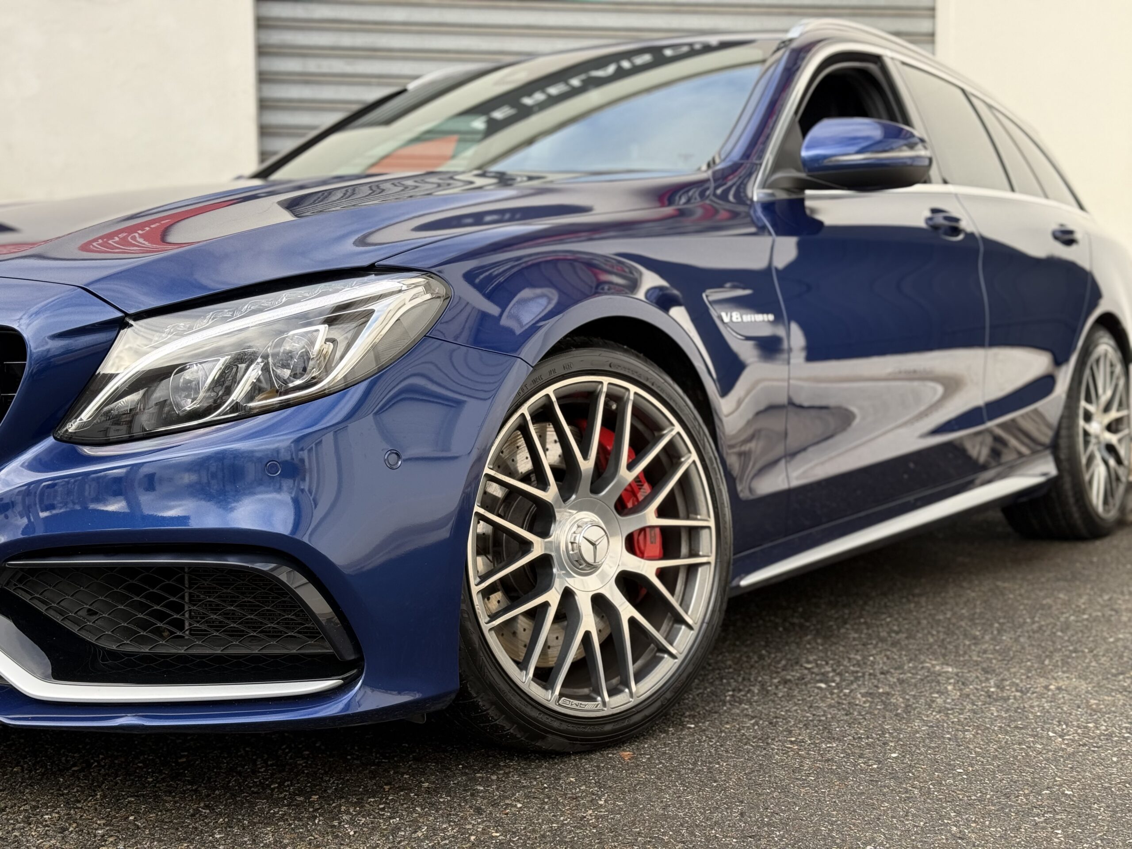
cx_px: 566
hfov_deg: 39.7
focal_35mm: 48
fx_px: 1570
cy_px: 424
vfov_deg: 30.3
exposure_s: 1/606
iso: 64
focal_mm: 6.76
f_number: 1.78
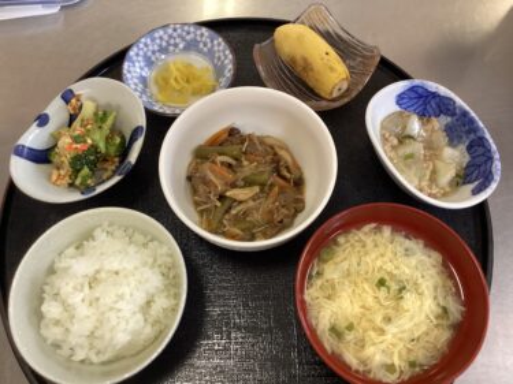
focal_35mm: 31
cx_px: 256
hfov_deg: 58.4
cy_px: 192
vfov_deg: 45.4
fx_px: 459
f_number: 2.4
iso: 250
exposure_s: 1/40
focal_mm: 3.3
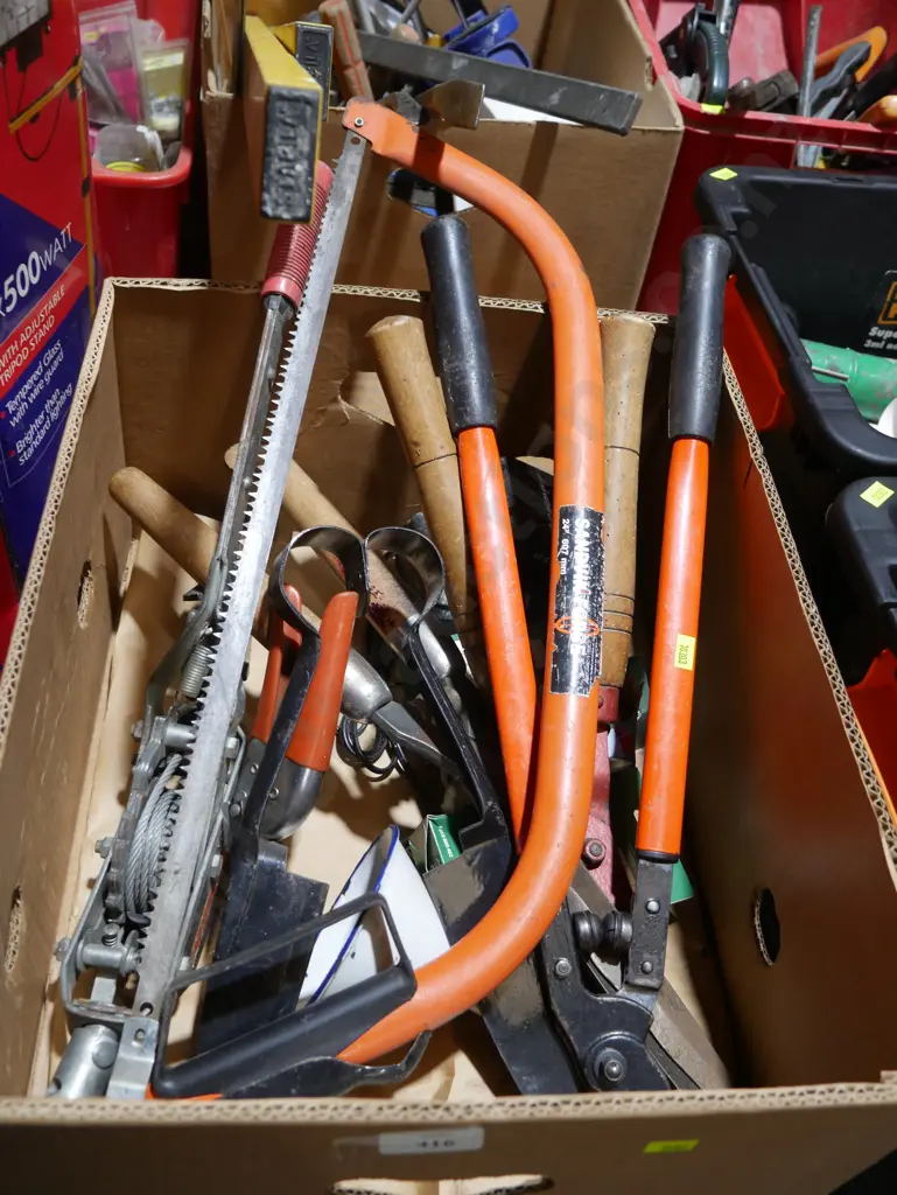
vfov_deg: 56.8
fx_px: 1105
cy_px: 598
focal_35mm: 32
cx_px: 448
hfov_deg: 44.2
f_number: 3.6
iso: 320
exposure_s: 1/60
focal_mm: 16
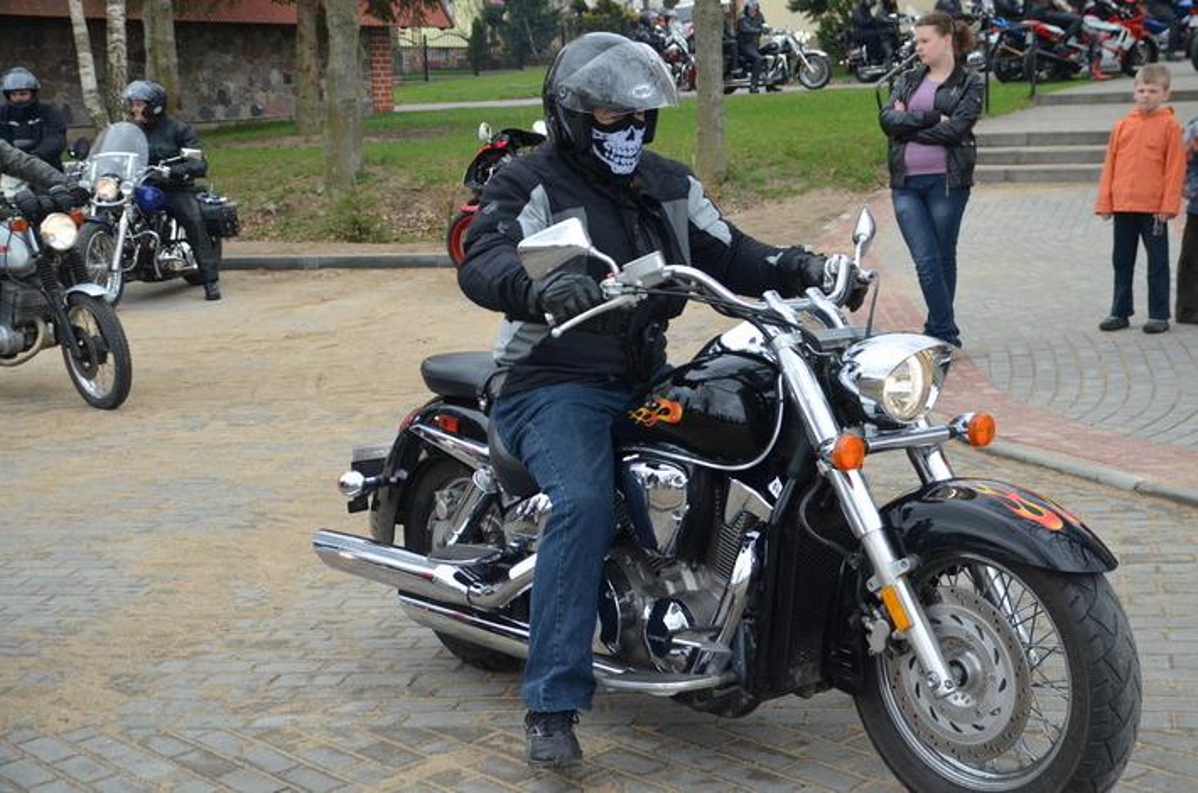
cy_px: 396
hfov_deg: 37.9
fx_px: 1743
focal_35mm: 52
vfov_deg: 25.6
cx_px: 599
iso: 1600
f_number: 5.6
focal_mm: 35
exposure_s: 1/2000
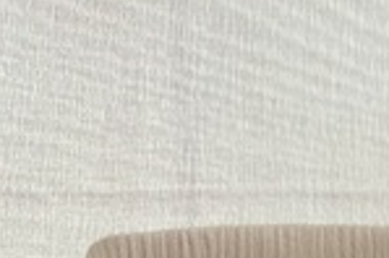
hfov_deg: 13.8
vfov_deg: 8.4
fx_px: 1446
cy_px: 808
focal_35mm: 134
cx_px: 689
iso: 200
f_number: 1.78
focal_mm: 6.76
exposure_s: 1/97
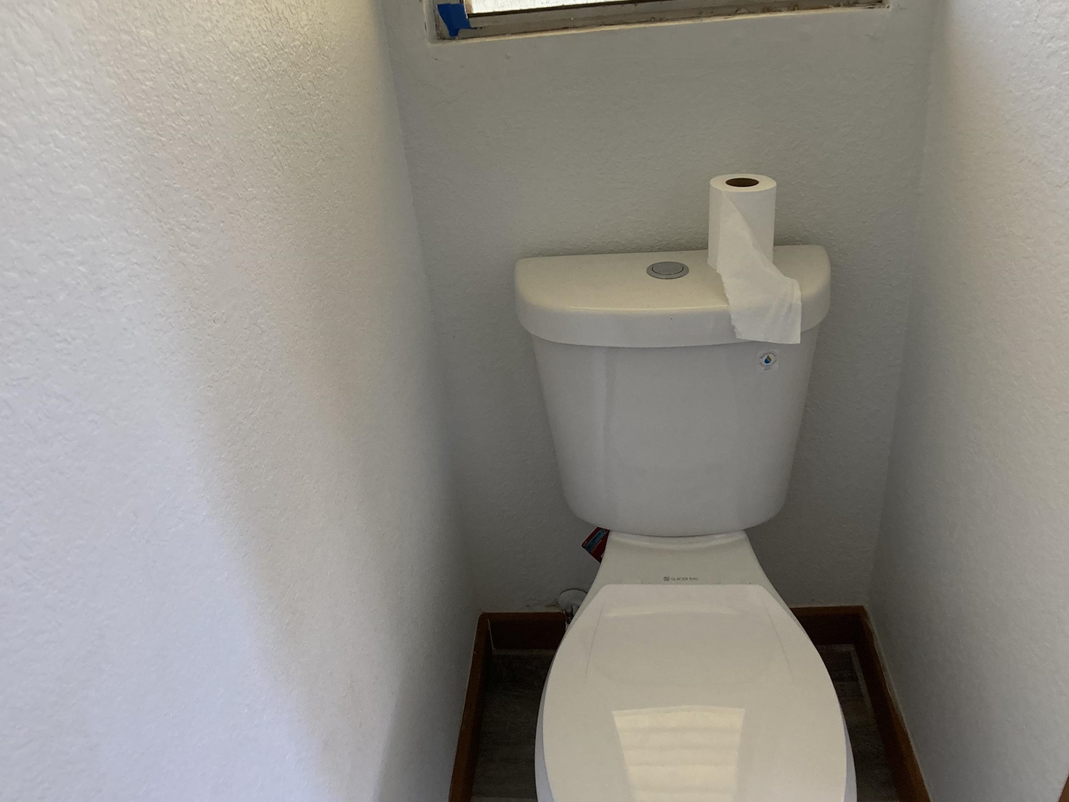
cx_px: 531
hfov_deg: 49.0
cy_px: 328
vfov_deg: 37.6
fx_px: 1174
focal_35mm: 38
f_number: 1.8
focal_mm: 3.99
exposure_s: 1/69
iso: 80
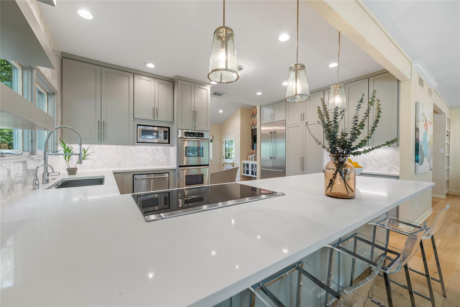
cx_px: 230
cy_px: 154
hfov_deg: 104.3
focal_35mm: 14
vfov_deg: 81.2
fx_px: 179
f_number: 8
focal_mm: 14
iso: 250
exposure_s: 1/2.5
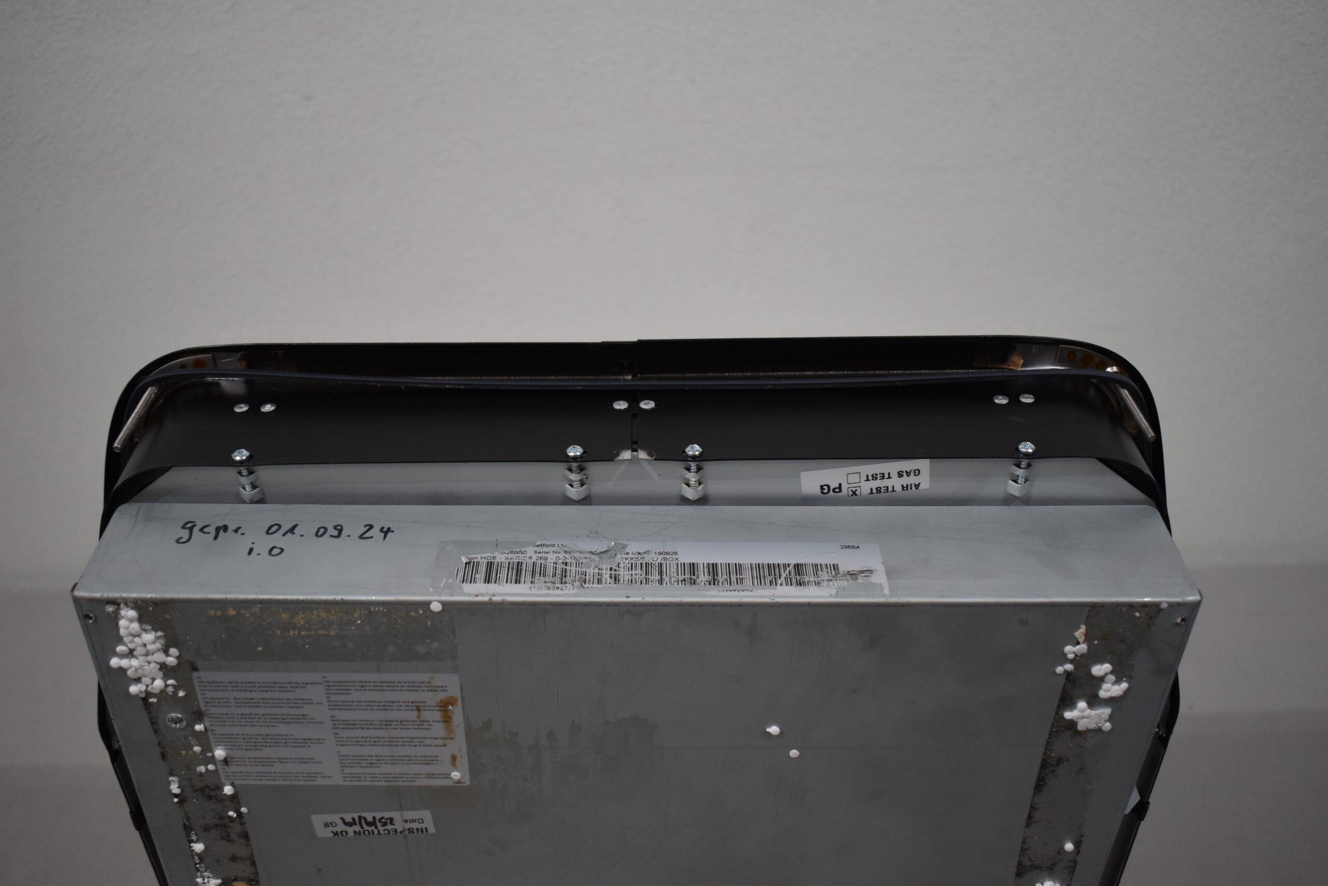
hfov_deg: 55.1
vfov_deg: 38.4
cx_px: 664
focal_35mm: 34
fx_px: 1273
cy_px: 443
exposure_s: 1/250
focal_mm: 23
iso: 400
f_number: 3.8
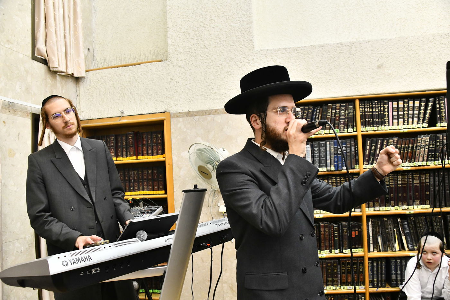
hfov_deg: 65.5
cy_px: 150
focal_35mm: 28
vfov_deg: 46.4
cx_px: 225
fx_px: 350
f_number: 5.6
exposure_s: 1/250
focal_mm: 28
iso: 2500
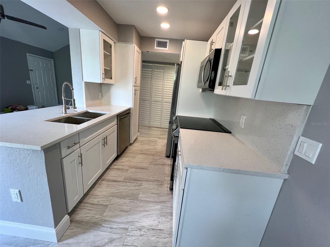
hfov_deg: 106.2
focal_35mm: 13
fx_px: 124
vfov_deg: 89.9
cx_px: 165
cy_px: 124
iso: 125
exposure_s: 1/120
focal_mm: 1.57
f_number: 1.8
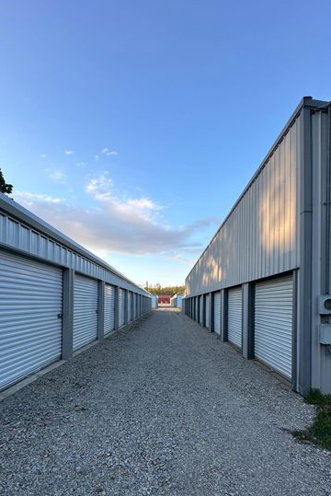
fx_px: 248
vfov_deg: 88.7
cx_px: 143
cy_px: 300
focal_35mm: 18
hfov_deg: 67.1
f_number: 2.2
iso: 40
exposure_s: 1/415
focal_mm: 2.22
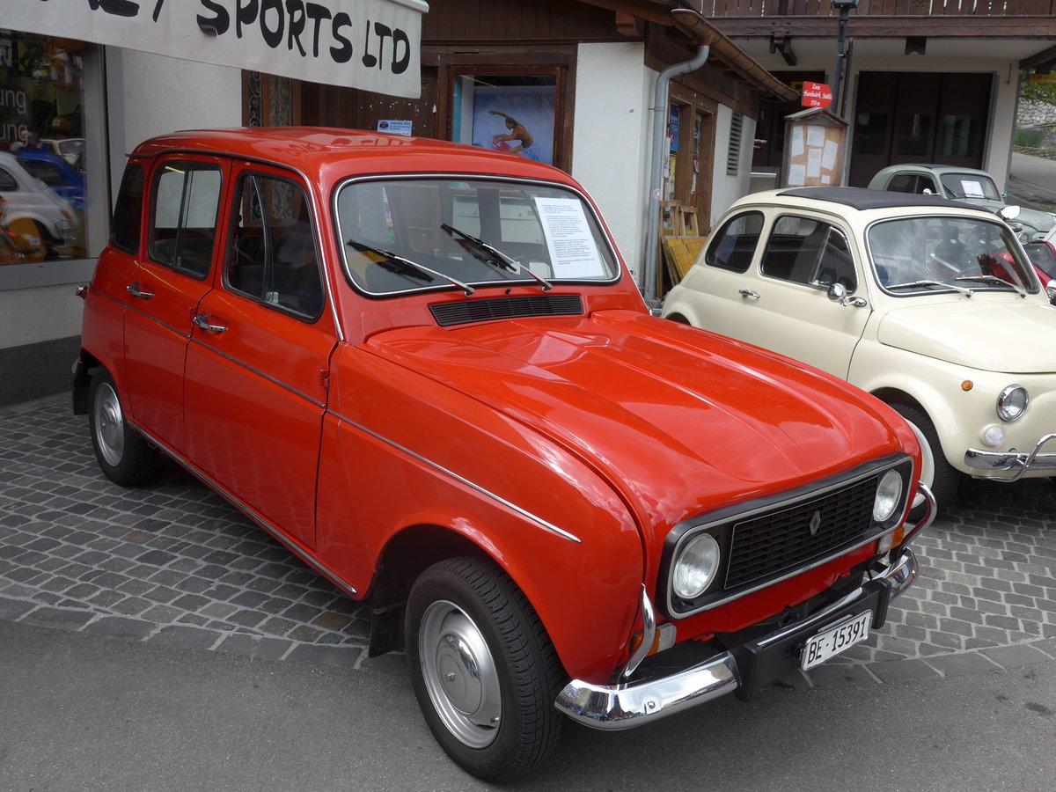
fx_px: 946
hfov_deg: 58.4
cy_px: 396
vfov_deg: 45.4
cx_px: 528
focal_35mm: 31
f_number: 2.8
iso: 80
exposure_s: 1/500
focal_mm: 6.5
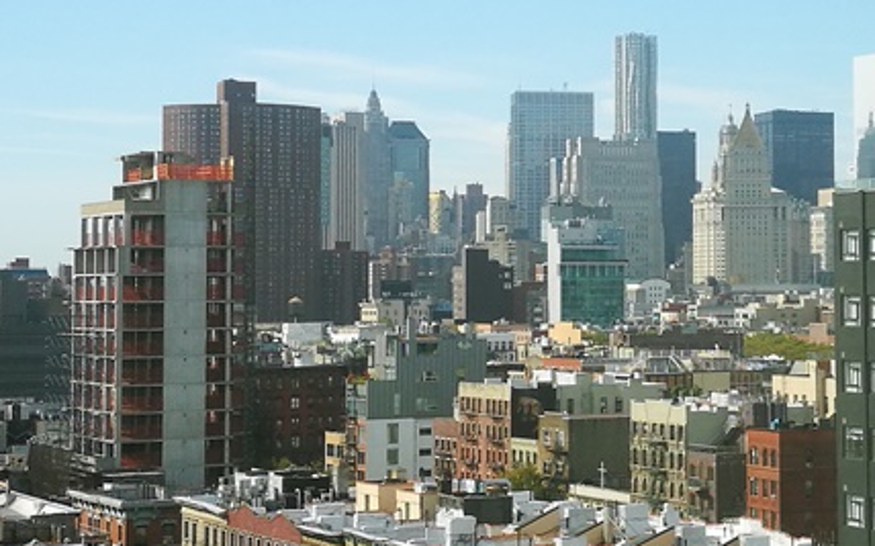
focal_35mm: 91
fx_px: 2169
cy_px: 168
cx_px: 664
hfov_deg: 22.6
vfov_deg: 14.3
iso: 50
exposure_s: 1/682
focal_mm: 4.5
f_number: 2.2
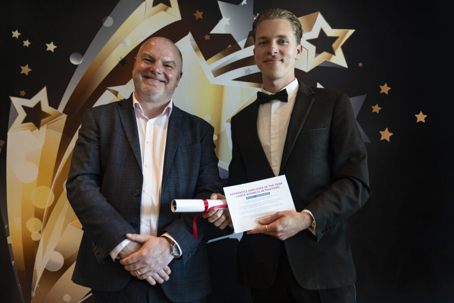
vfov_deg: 38.9
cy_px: 152
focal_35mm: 34
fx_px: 429
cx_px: 227
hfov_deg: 55.8
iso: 2000
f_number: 2.8
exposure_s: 1/60
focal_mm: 34
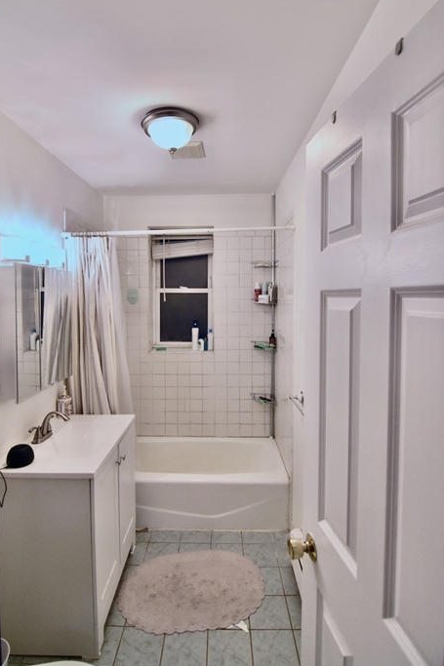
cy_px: 302
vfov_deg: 88.0
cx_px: 207
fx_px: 344
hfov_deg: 65.7
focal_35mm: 19
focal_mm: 11
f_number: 4.5
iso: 800
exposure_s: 1/80
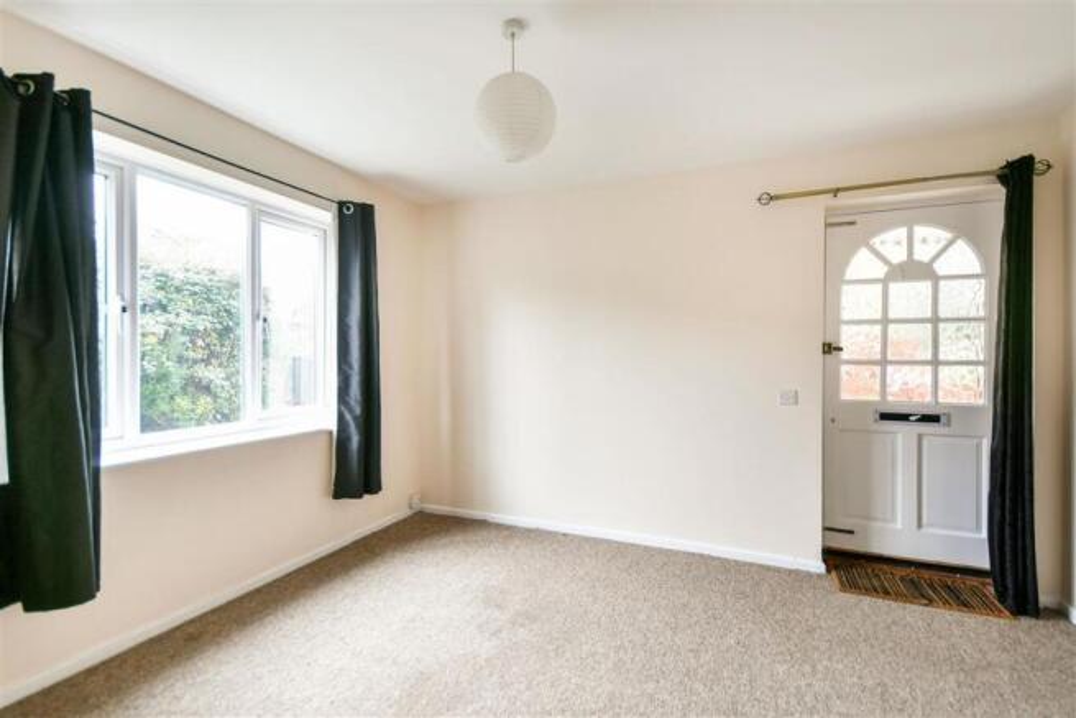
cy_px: 359
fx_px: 448
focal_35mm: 15
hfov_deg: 100.4
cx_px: 538
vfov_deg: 77.4
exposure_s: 1/50
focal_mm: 10
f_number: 5
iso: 500
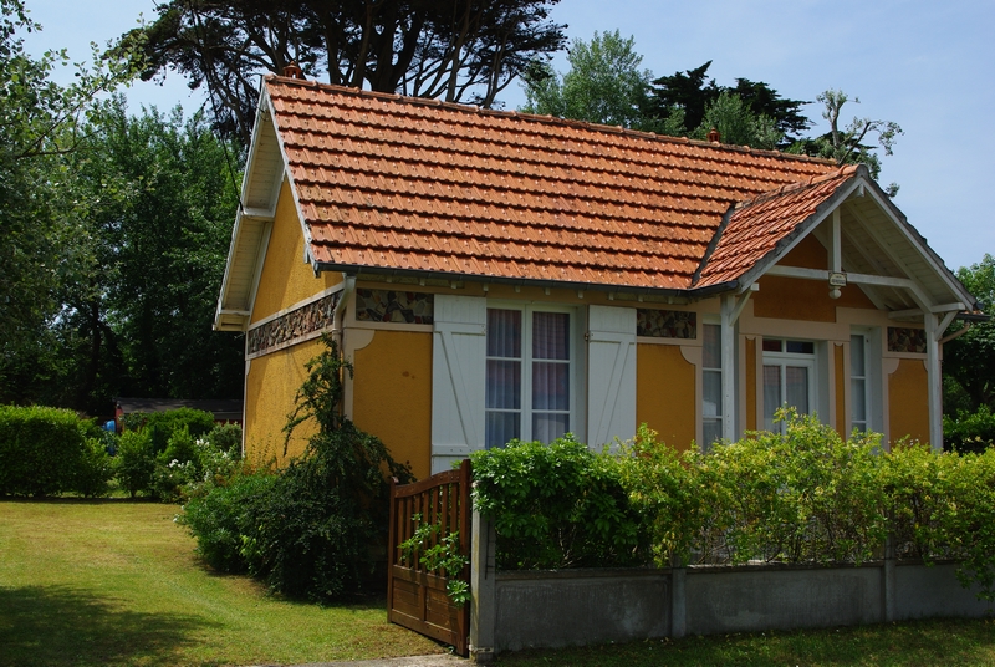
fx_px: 1079
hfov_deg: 49.5
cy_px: 334
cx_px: 498
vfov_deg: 34.3
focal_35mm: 39
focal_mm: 26.25
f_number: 9.5
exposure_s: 1/180
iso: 100
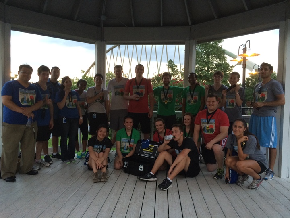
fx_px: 251
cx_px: 145
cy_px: 109
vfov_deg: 46.8
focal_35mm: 30
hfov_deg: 60.0
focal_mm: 4.12
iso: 50
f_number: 2.2
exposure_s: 1/30
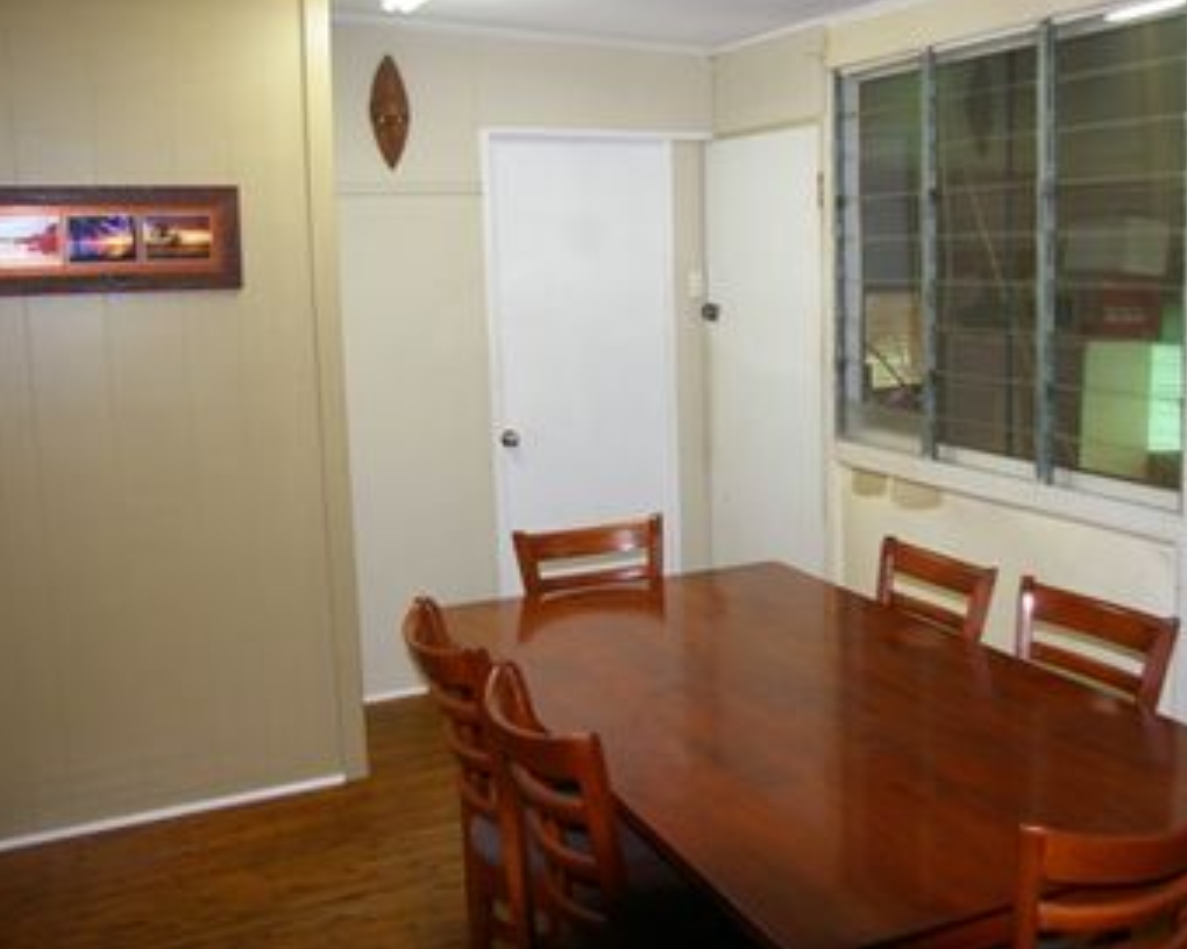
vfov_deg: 42.1
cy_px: 406
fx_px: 1230
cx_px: 695
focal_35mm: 35
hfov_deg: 51.3
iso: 200
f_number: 3.5
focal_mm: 18
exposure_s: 1/30
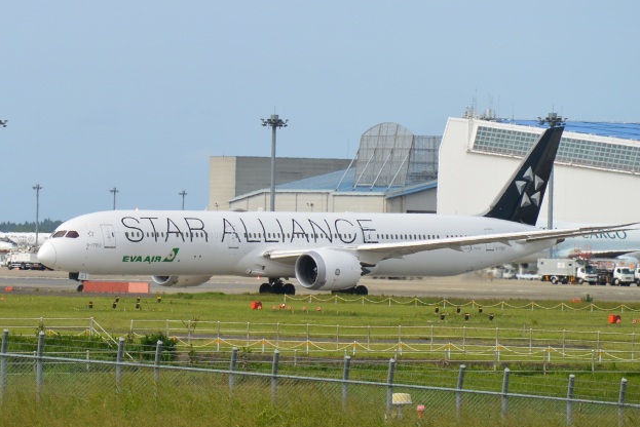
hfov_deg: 6.8
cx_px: 328
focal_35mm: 305
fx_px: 5424
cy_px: 218
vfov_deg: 4.5
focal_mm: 110
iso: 160
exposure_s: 1/1000
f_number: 5.6
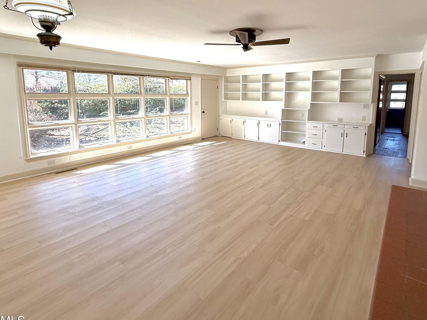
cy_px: 124
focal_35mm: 19
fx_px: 234
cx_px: 222
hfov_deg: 84.6
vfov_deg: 67.8
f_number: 2.2
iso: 50
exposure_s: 1/162
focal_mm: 2.22
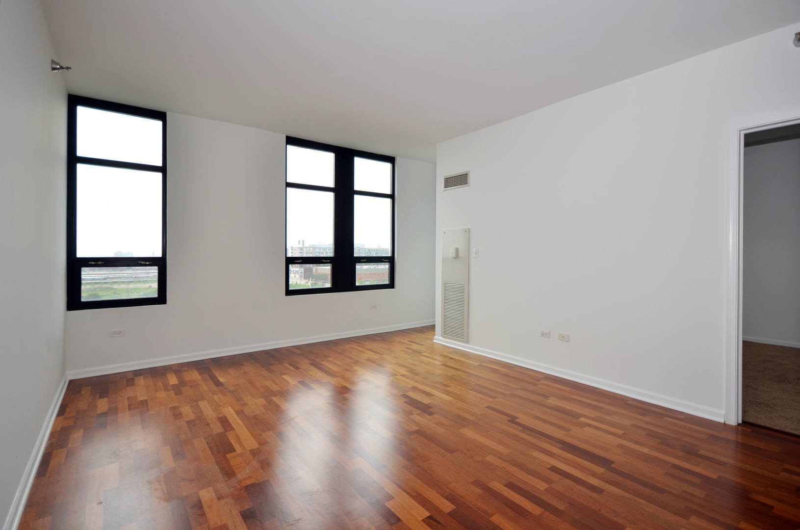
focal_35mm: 17
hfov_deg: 92.6
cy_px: 265
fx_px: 383
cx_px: 400
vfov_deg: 69.4
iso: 200
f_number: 5
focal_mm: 11.5
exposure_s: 1/100
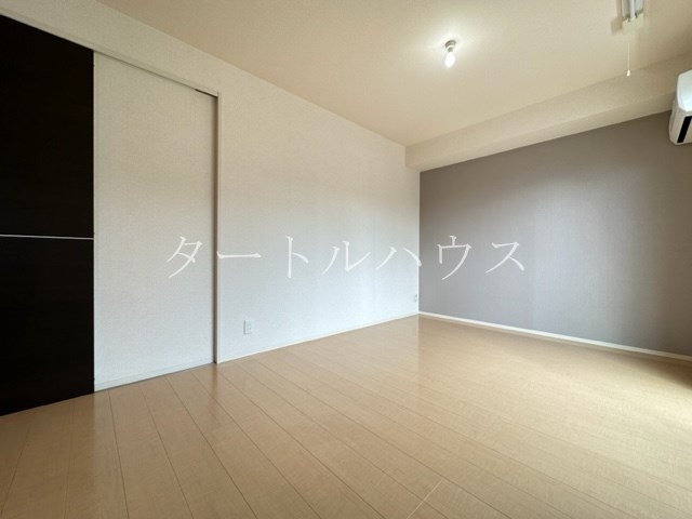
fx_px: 280
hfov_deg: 102.1
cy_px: 260
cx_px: 346
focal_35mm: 14
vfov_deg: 85.7
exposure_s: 1/99
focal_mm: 2.22
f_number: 2.2
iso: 64
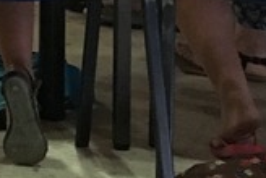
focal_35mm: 188
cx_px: -427
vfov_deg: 6.9
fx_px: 1392
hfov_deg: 9.4
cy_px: -249
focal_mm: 4.15
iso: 200
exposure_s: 1/20
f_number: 2.2
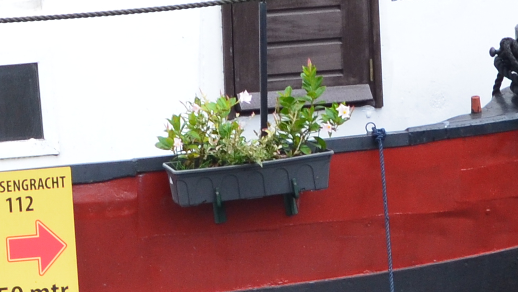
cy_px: 455
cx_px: 54
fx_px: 5999
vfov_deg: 2.8
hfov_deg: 4.9
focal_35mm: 437
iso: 400
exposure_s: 1/30
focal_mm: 55
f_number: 9
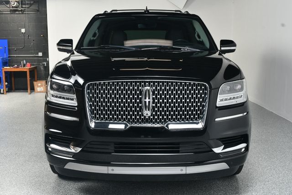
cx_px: 146
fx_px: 324
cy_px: 98
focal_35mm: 40
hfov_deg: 48.5
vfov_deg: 33.4
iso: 100
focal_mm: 27
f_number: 10
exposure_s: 1/160
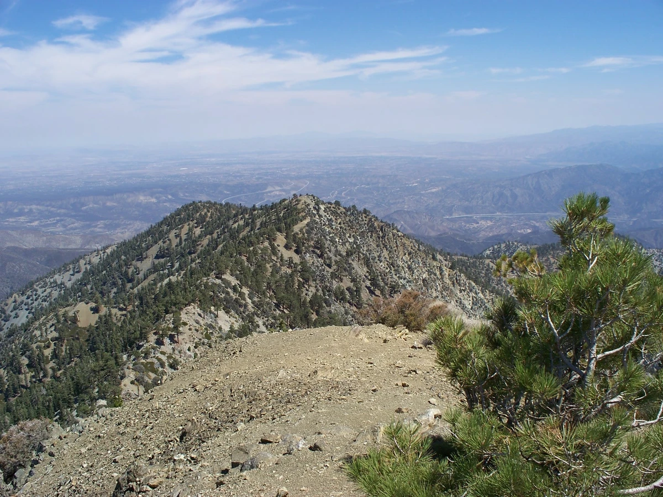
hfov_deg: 51.4
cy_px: 248
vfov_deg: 39.7
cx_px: 332
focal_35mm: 36
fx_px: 690
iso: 80
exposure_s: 1/640
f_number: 5
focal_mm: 7.54
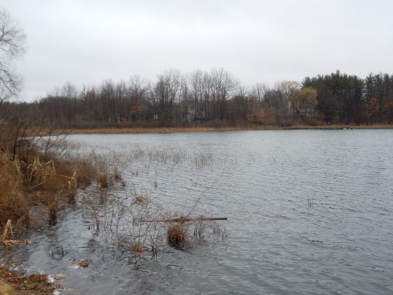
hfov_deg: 42.1
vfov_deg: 32.2
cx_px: 196
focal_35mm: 45
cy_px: 148
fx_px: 511
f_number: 4.6
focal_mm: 8.1
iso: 160
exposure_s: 1/60
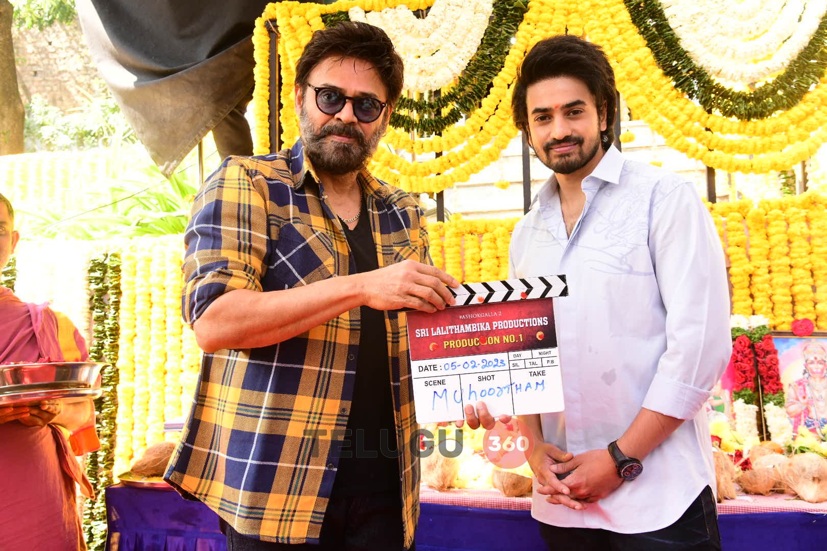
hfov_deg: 50.7
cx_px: 414
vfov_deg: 35.1
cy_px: 276
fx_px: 873
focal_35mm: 38
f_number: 7.1
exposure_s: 1/125
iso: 1600
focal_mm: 38
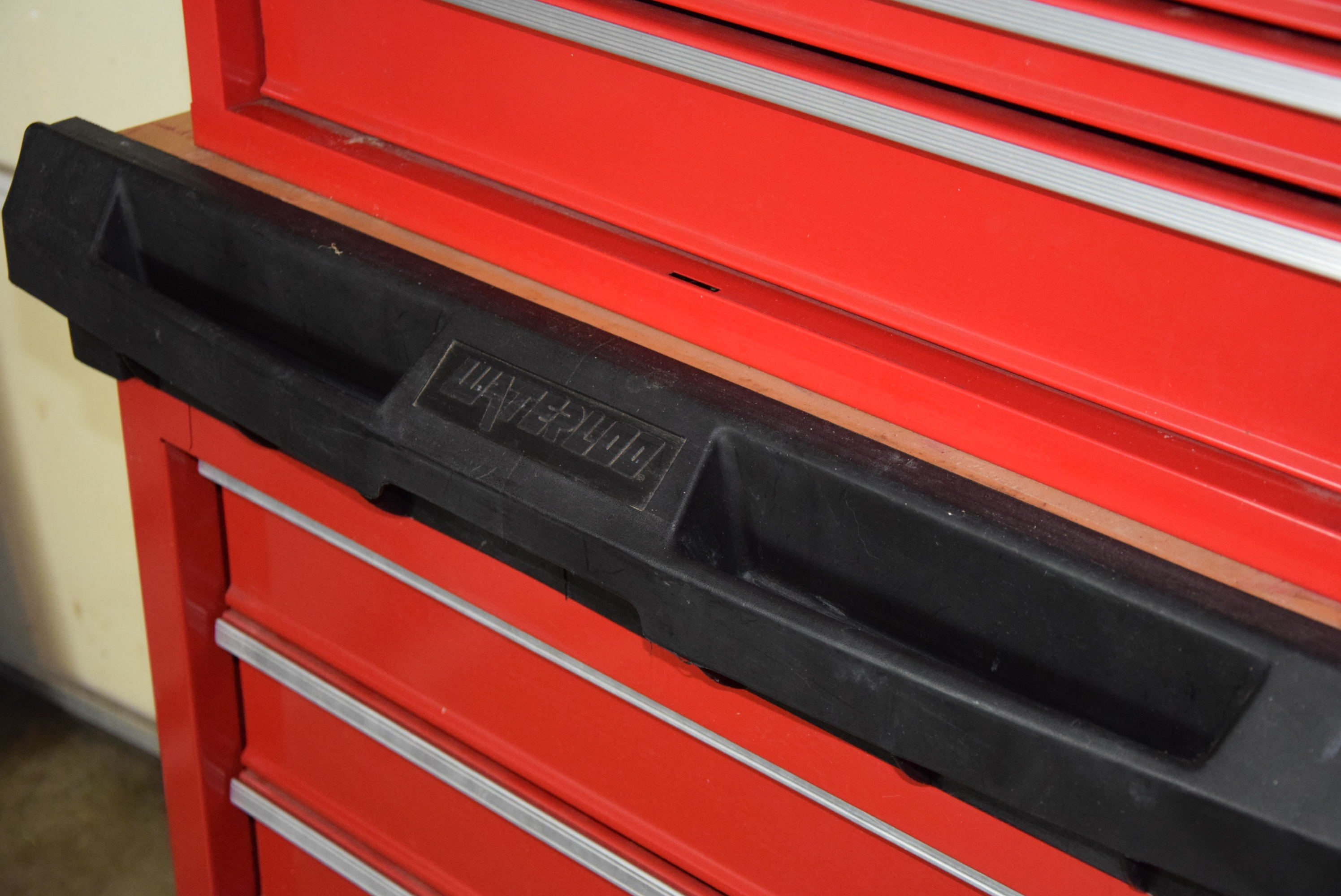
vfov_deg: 22.7
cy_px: 448
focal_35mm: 60
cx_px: 670
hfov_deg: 33.4
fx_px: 2237
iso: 2800
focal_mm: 40
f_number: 4.5
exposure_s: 1/60
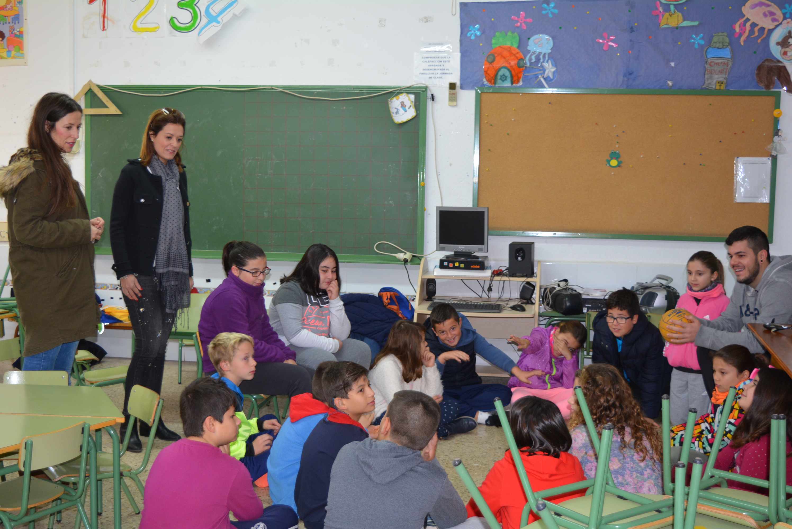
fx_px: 991
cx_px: 396
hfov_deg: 43.6
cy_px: 264
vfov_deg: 29.9
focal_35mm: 45
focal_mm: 30
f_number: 4.2
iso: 640
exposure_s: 1/60
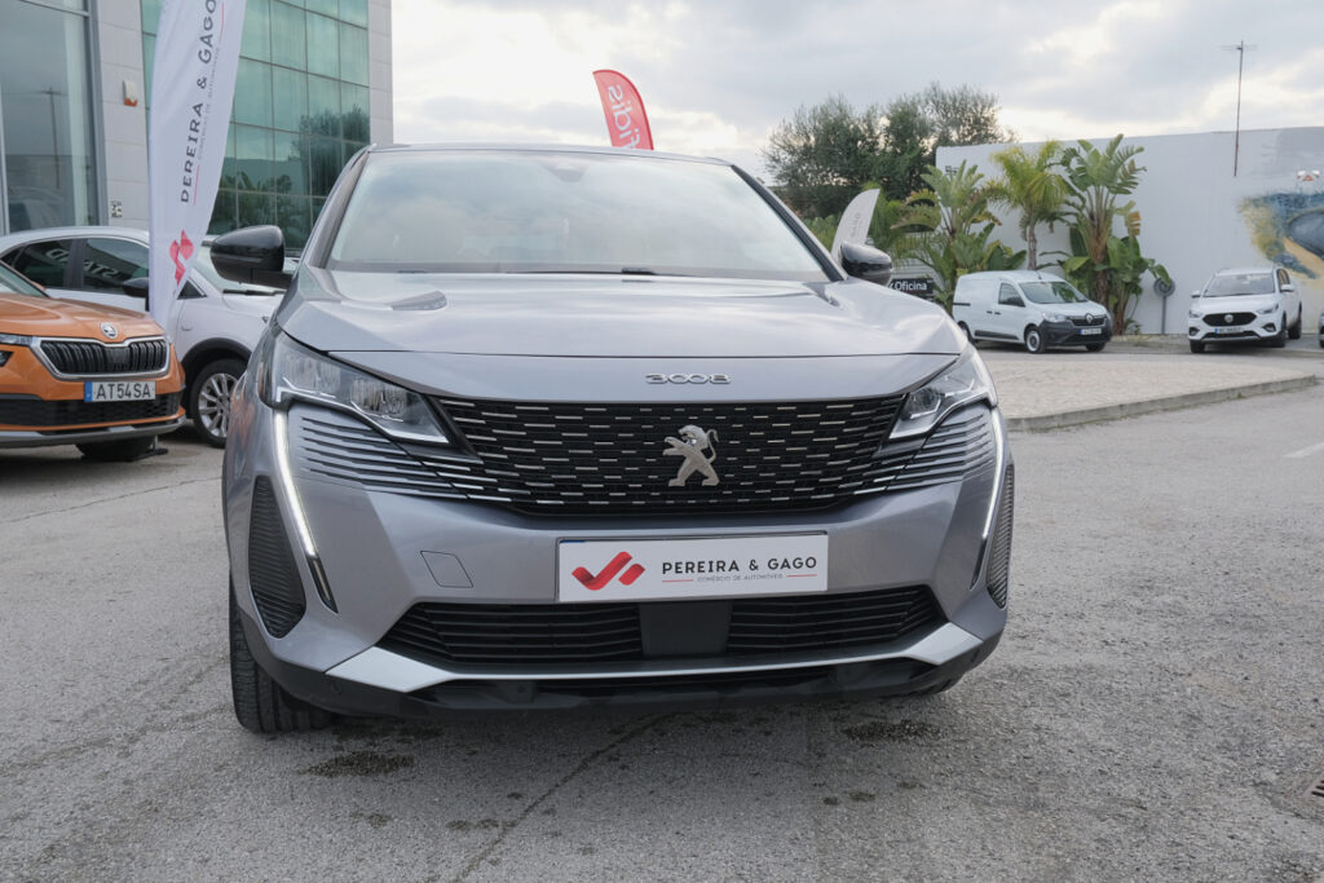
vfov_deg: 38.9
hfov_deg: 55.8
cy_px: 442
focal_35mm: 34
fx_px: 1251
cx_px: 662
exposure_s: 1/125
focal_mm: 22.8
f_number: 9
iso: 500
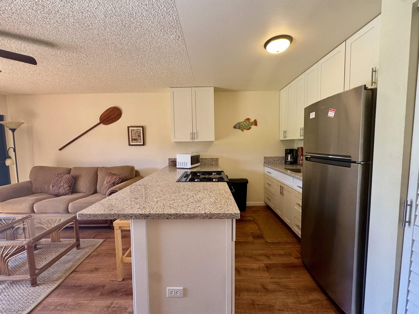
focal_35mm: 14
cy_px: 157
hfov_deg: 102.1
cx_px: 210
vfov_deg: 85.7
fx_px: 169
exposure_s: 1/99
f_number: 2.2
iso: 125
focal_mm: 2.22
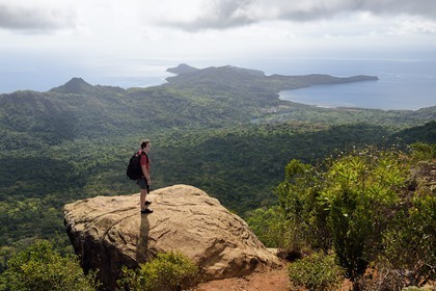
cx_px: 218
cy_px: 146
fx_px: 412
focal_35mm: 34
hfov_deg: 55.8
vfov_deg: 38.9
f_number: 11
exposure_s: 1/320
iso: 200
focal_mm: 34
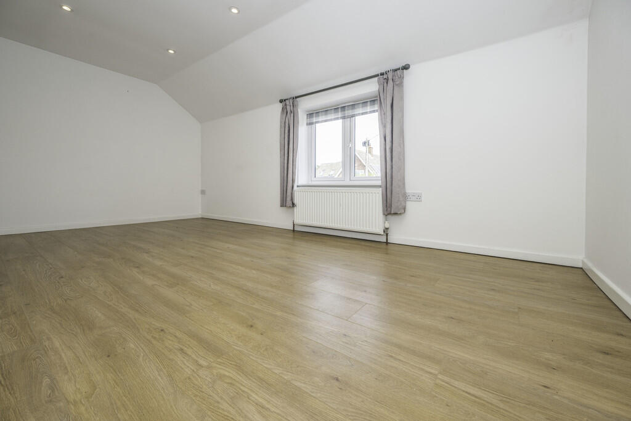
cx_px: 316
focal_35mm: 14
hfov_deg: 104.2
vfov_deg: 81.2
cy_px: 210
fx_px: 245
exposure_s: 1/125
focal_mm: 14
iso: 320
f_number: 7.1
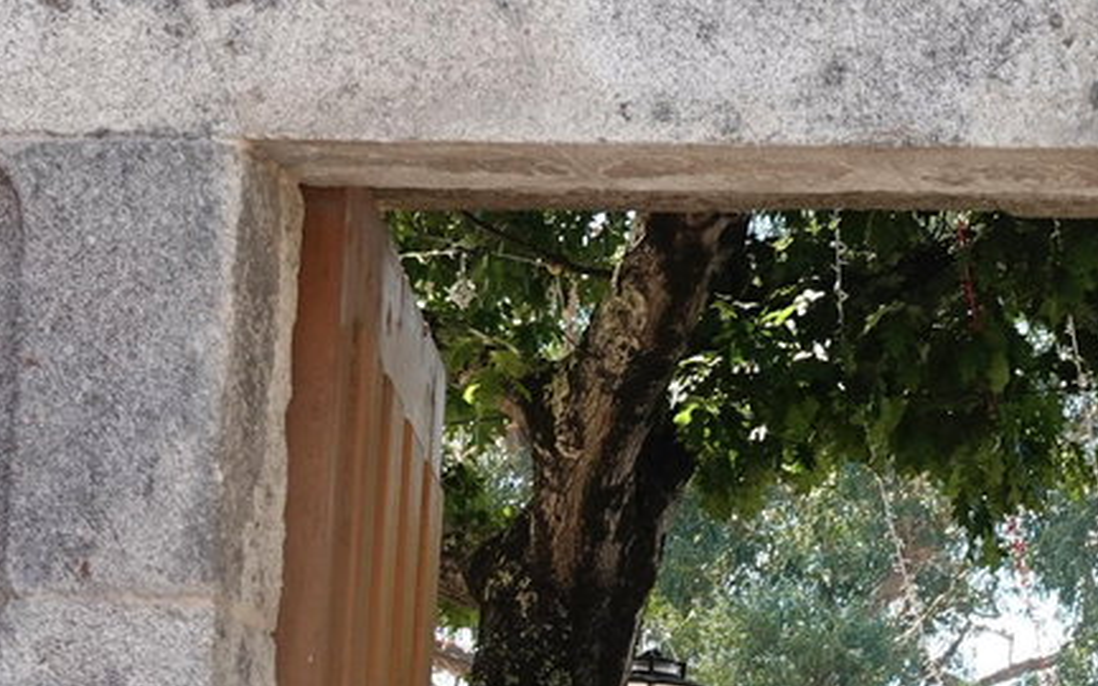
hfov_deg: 8.7
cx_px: 1365
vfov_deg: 5.4
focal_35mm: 238
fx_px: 7122
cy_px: 1352
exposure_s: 1/100
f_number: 4.5
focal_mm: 23.09
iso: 100
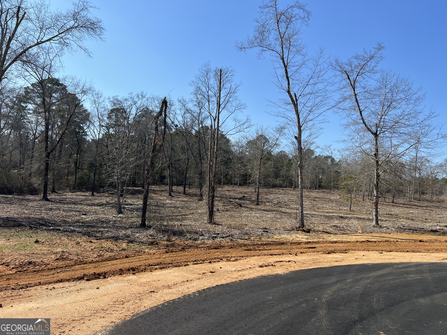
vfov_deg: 53.1
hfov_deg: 67.3
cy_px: 168
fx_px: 336
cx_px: 224
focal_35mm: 26
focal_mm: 5.7
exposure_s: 1/4115
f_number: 1.5
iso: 50
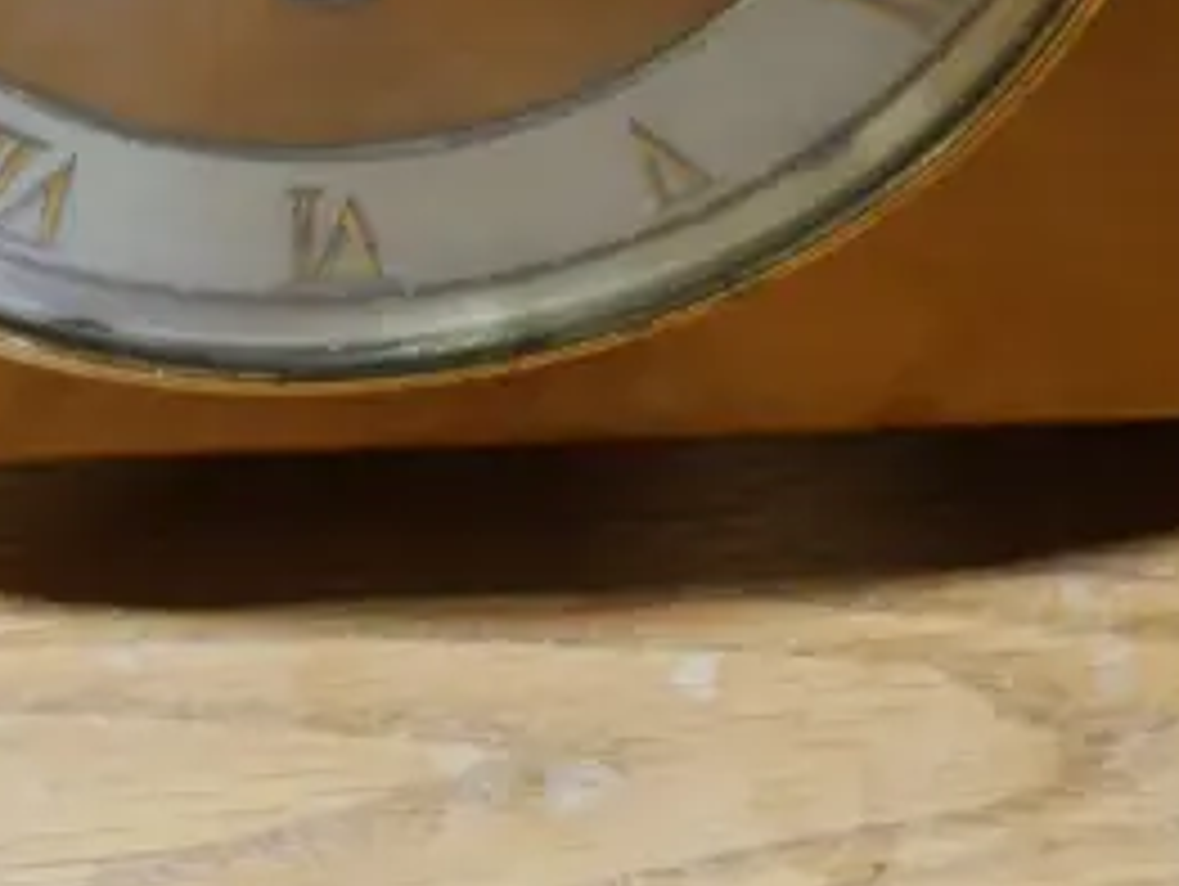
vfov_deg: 9.0
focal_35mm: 164
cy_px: -133
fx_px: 5591
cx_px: 256
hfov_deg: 12.0
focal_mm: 21
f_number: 4.6
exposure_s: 1/60
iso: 500
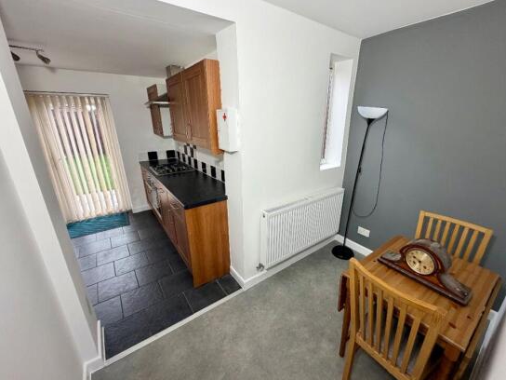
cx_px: 270
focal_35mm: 15
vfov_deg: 81.7
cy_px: 189
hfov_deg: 98.0
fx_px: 219
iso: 125
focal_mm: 2.22
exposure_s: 1/96
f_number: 2.2
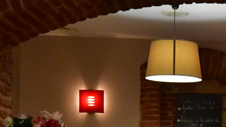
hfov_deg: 17.5
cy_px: 168
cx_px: 250
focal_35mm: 118
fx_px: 710
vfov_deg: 10.0
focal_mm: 27
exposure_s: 1/100
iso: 6400
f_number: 5.6
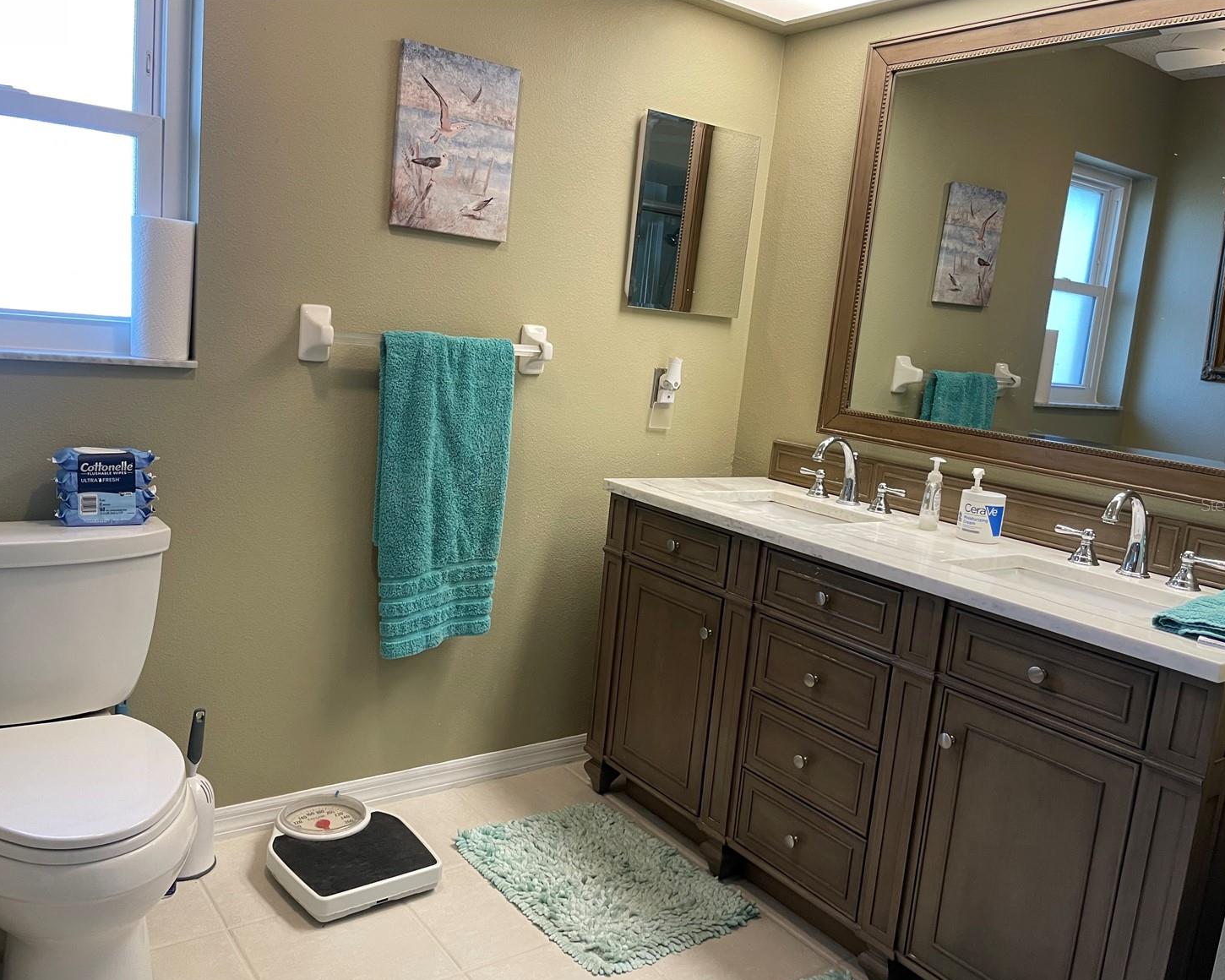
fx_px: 1015
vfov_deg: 51.5
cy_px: 504
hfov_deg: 62.2
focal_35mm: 28
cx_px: 605
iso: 100
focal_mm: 4.2
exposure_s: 1/60
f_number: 1.6
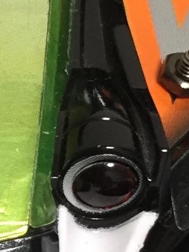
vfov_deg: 10.9
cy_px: 150
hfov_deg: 8.0
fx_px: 1325
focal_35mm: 182
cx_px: -82
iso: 125
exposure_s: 1/30
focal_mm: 4.15
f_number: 2.2
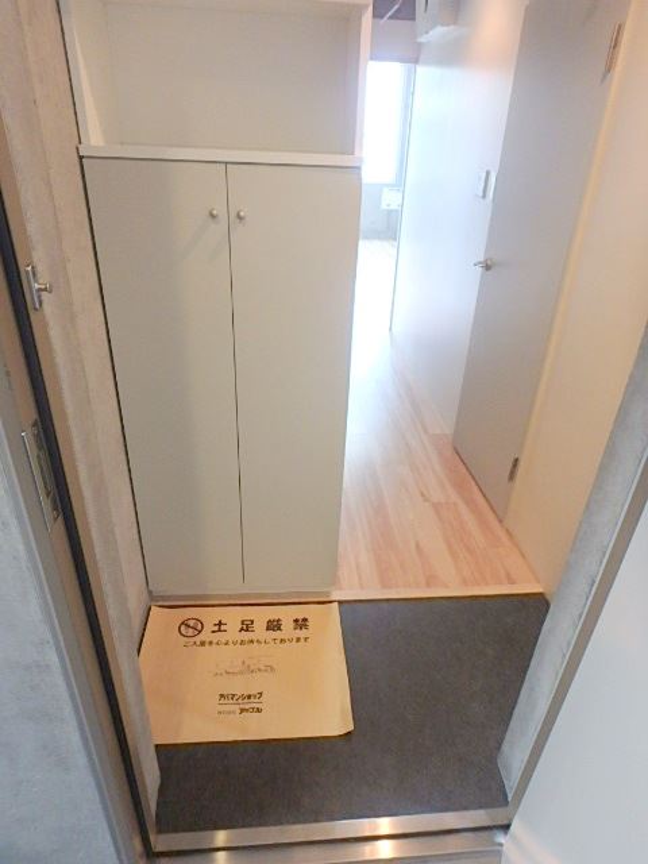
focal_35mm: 21
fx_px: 524
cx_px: 324
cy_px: 432
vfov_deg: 79.0
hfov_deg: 63.4
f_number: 3.5
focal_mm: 3.7
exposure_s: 1/30
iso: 250
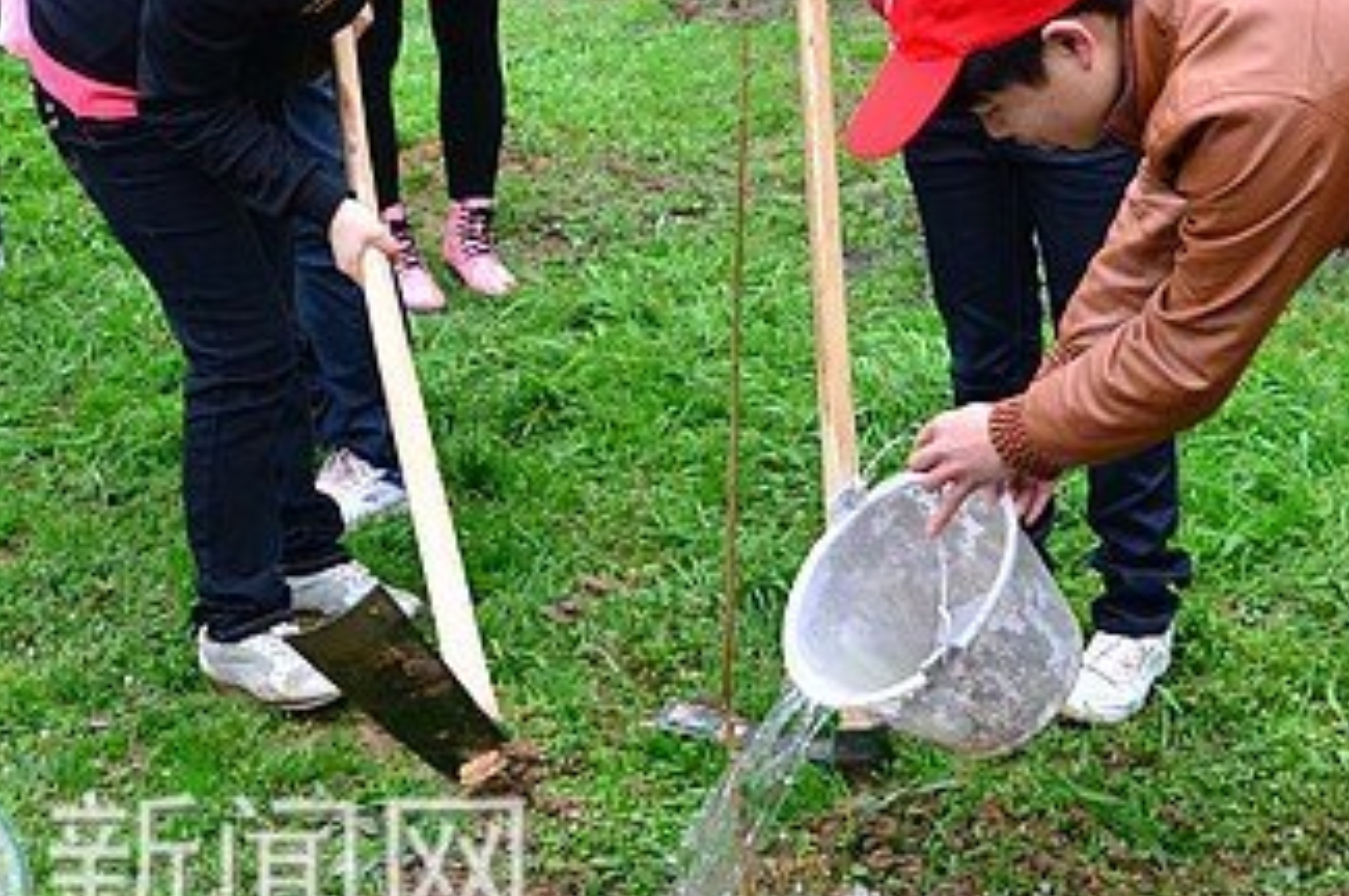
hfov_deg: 32.6
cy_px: 265
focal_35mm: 61
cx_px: 913
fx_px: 2283
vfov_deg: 22.1
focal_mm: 22
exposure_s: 1/500
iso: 1600
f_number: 4.5
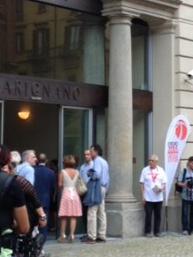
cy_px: 68
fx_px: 863
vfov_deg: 16.9
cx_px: 153
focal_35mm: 116
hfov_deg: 12.7
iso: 50
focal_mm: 4.12
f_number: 2.4
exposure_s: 1/235
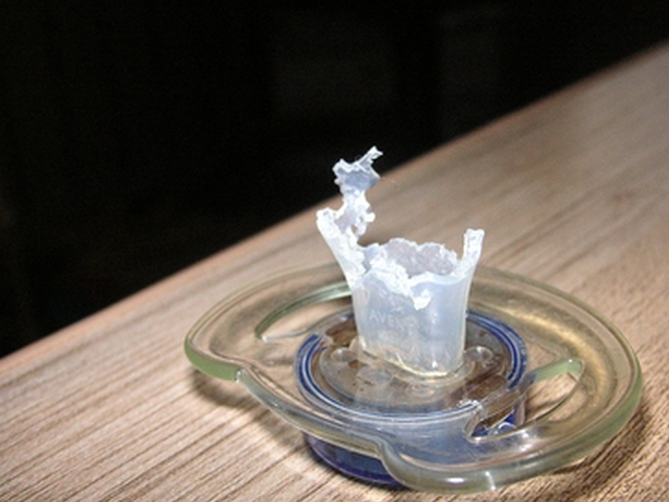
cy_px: 271
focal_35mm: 46
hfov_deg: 41.2
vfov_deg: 31.5
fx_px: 890
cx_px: 360
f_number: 6.7
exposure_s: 1/45
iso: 160
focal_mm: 6.1
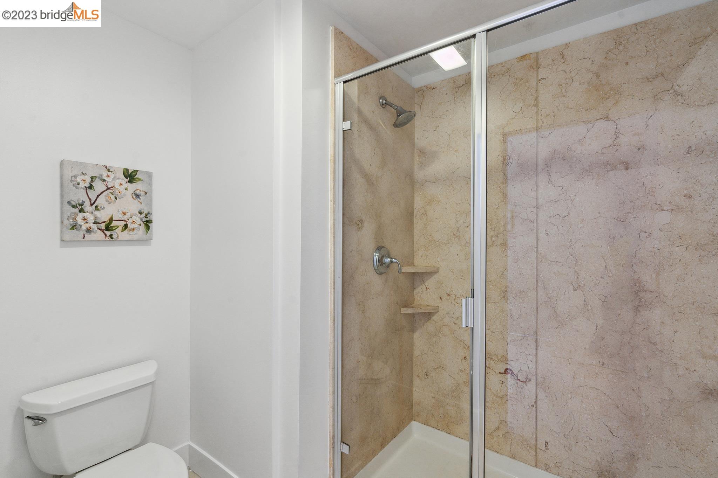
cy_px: 239
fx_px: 319
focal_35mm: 16
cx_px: 359
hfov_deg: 96.7
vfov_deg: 73.7
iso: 320
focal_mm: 16
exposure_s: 1/2.5
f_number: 8
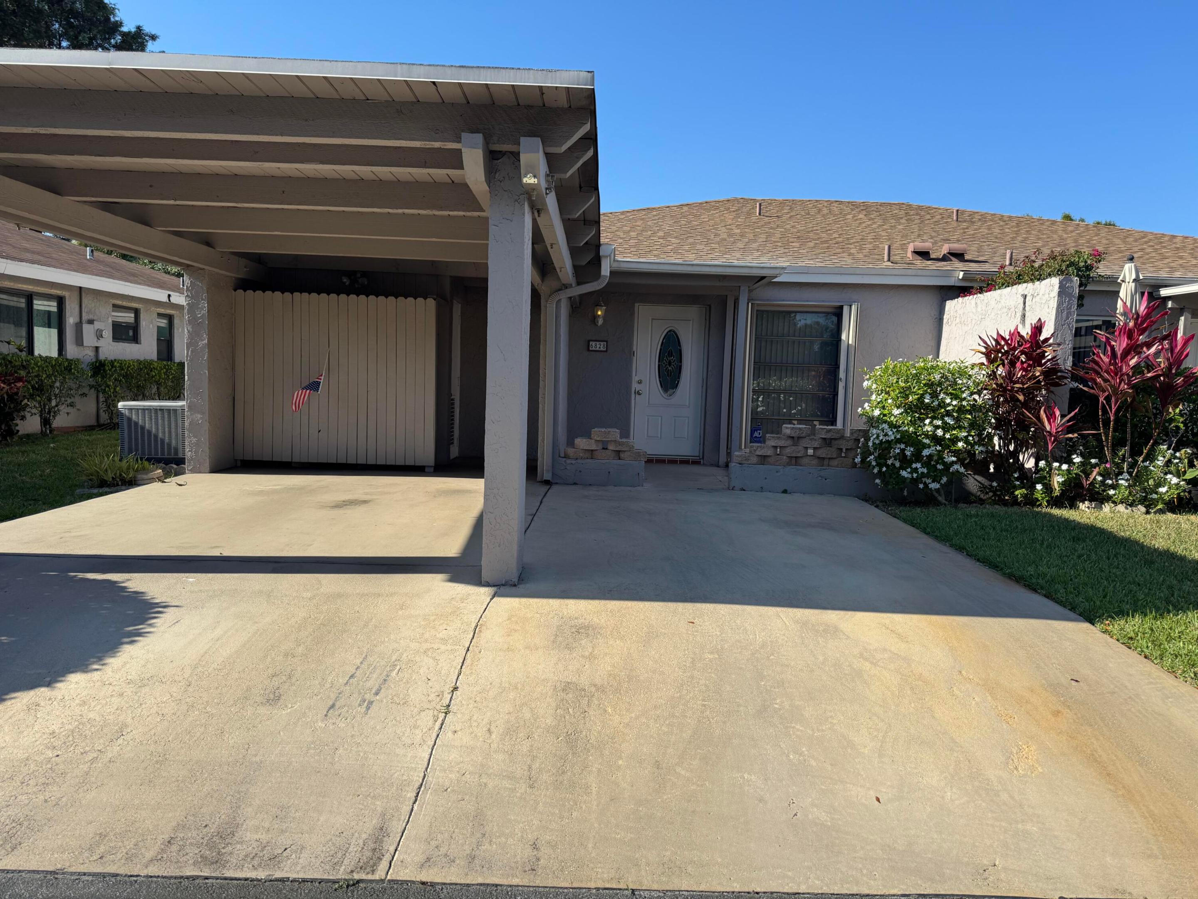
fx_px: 831
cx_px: 599
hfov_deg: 71.6
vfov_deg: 56.8
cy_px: 450
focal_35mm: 24
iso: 80
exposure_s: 1/3413
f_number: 1.78
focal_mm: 6.76
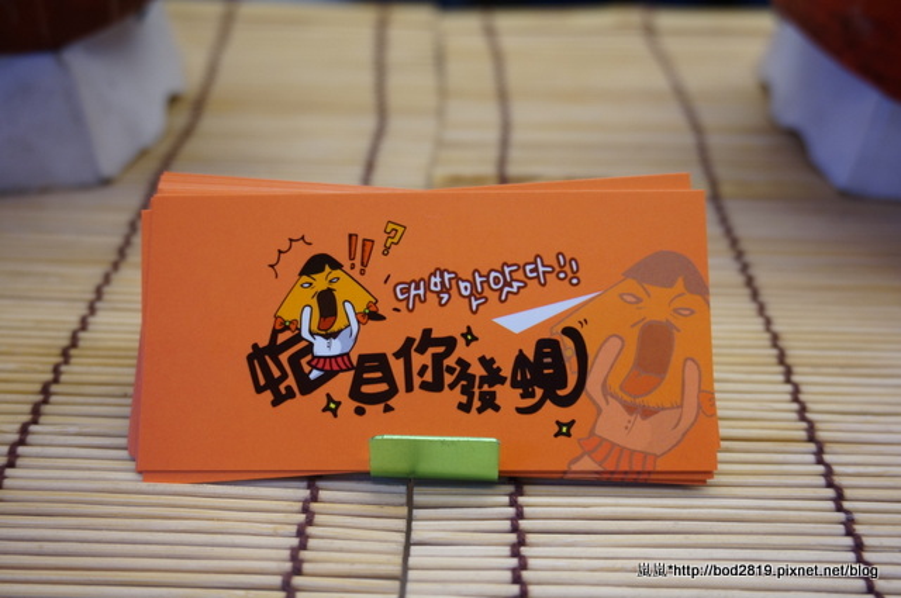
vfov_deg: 35.4
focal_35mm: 38
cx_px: 450
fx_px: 937
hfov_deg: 51.3
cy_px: 299
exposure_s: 1/60
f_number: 4.5
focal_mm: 25
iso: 500
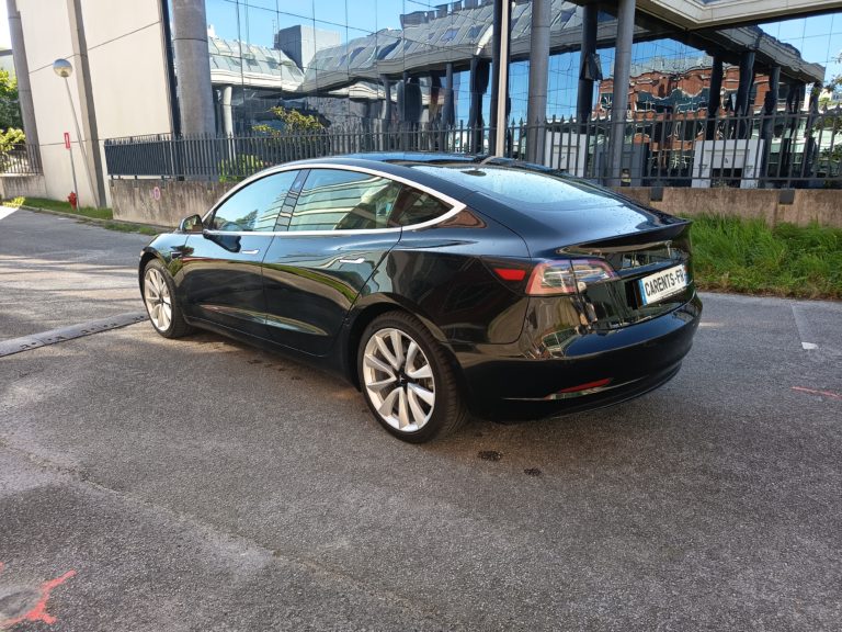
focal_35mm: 24
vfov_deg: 56.8
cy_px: 316
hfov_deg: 71.6
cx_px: 421
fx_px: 584
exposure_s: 1/100
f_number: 1.7
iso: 74
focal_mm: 5.27
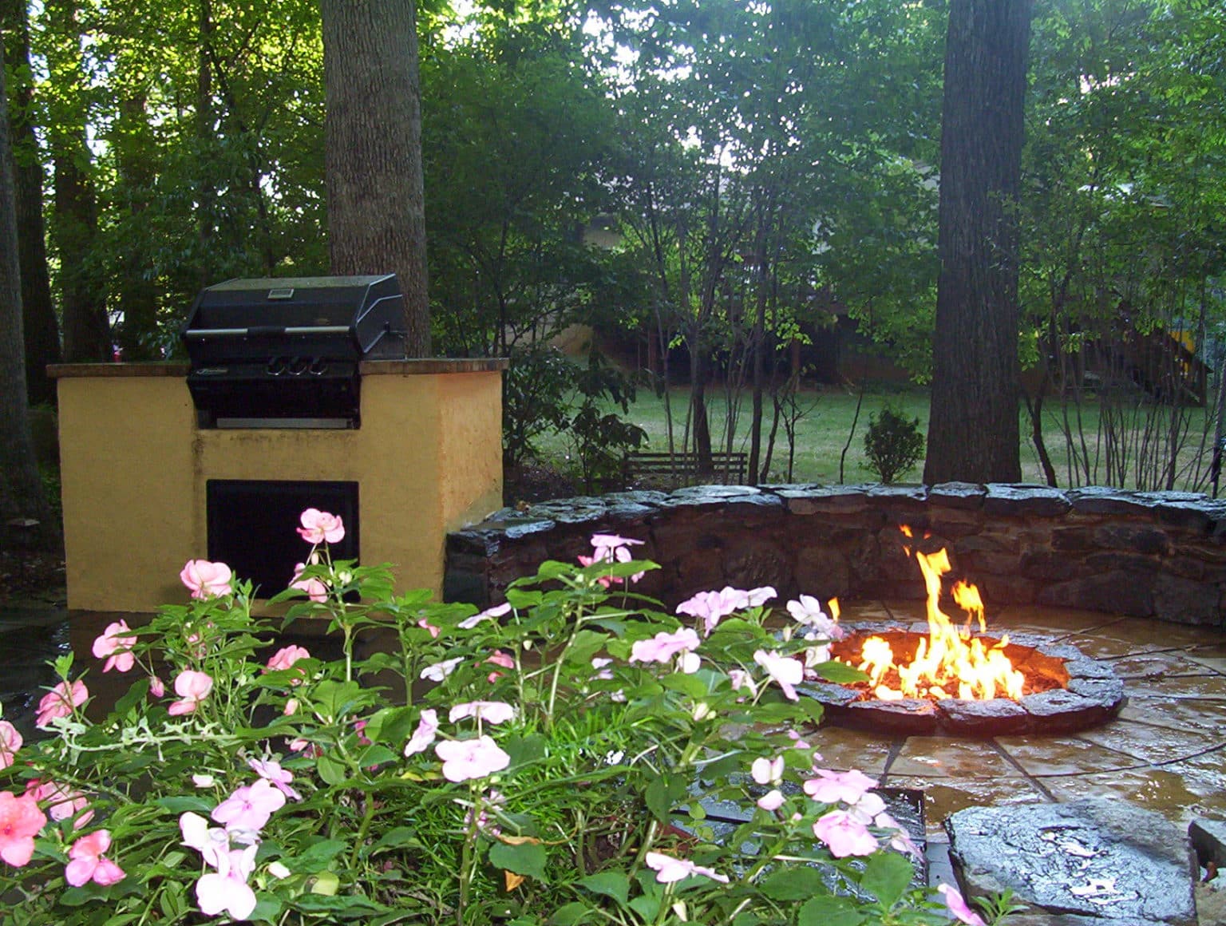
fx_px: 1527
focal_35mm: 43
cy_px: 463
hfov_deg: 43.8
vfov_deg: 33.7
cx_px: 613
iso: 140
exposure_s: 1/60
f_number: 2.73
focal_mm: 5.77
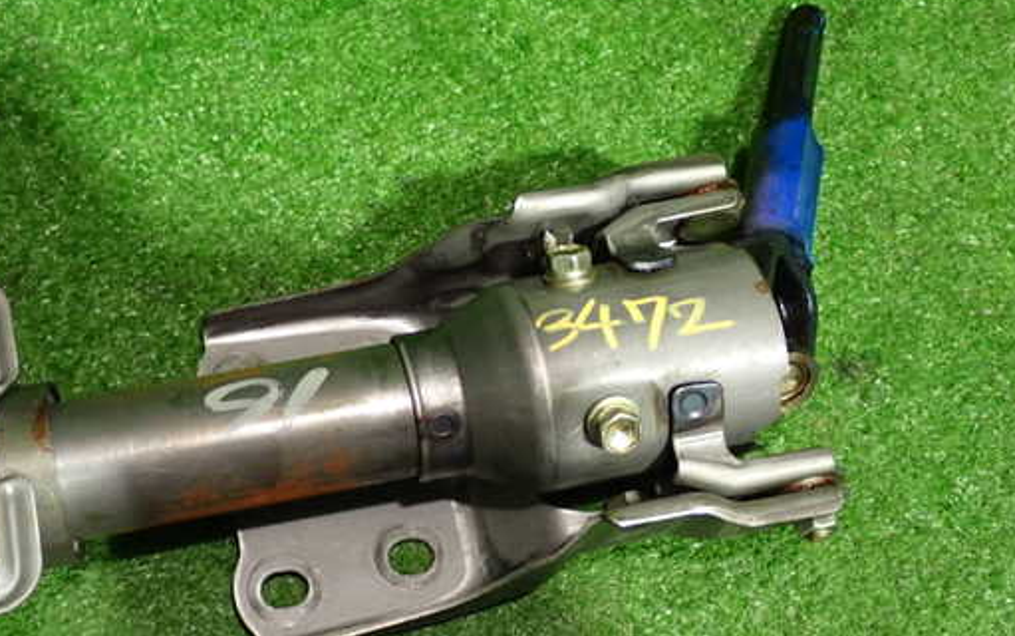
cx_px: 443
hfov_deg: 39.5
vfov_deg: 25.4
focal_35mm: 51
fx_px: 1412
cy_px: 338
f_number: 2.8
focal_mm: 7.31
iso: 800
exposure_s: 1/25
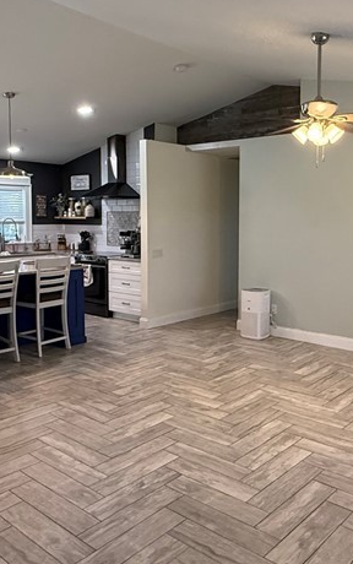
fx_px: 507
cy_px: 250
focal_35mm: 33
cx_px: 192
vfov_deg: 58.0
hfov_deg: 38.3
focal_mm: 2.22
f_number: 2.2
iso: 500
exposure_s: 1/120
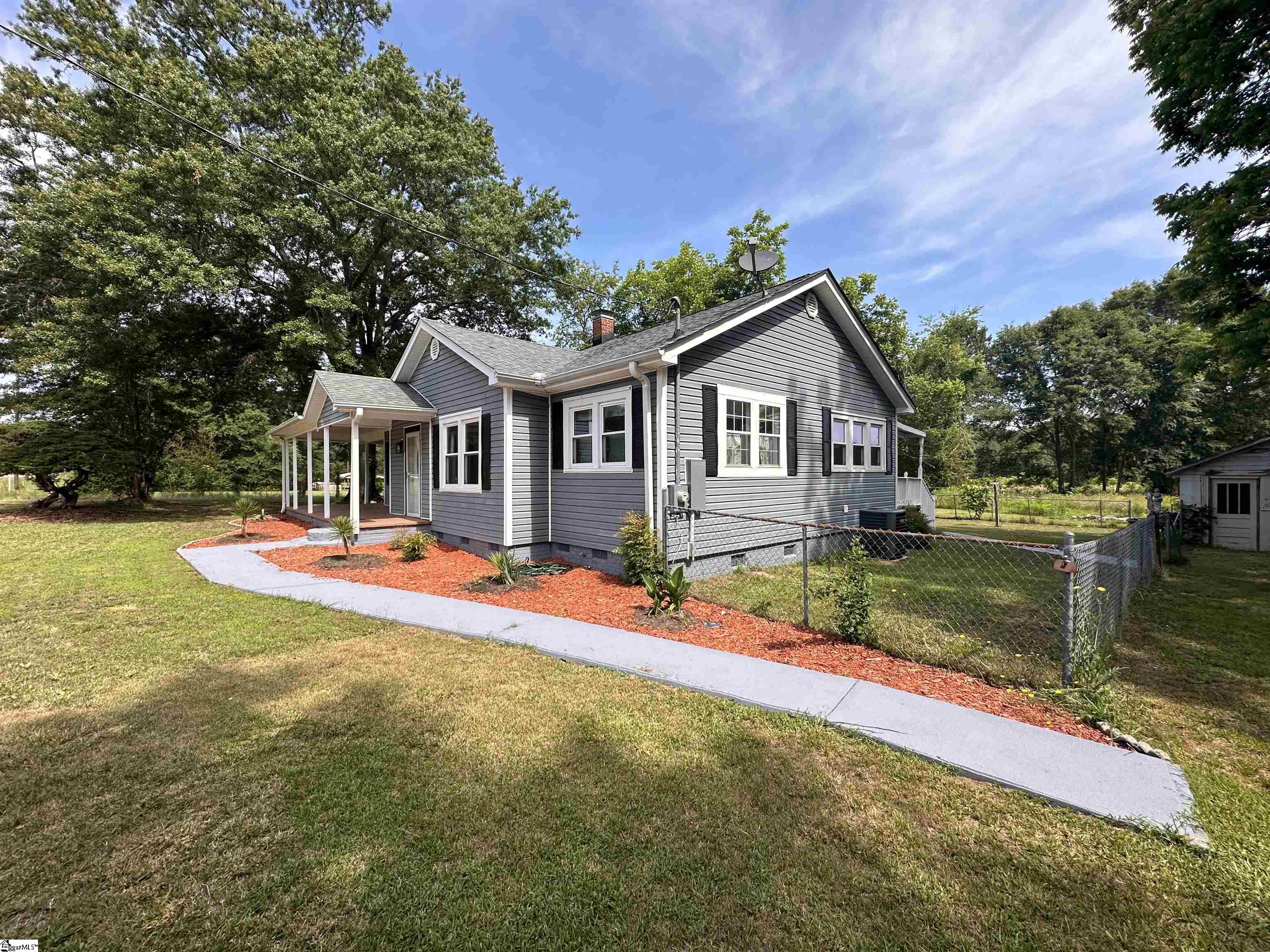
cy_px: 476
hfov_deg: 102.1
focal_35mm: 14
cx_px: 635
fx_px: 514
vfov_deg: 85.7
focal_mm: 2.22
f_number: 2.2
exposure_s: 1/1052
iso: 40
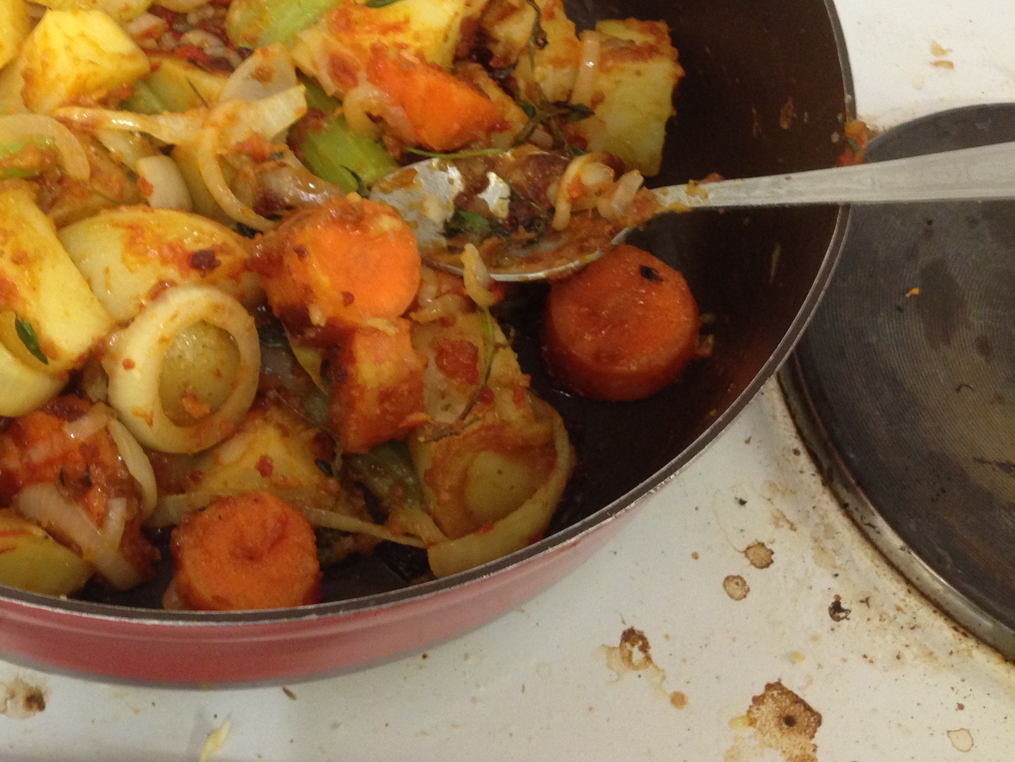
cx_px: 226
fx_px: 1525
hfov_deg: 35.8
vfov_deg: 27.6
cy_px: 180
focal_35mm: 52
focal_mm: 4.12
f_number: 2.4
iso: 160
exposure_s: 1/20
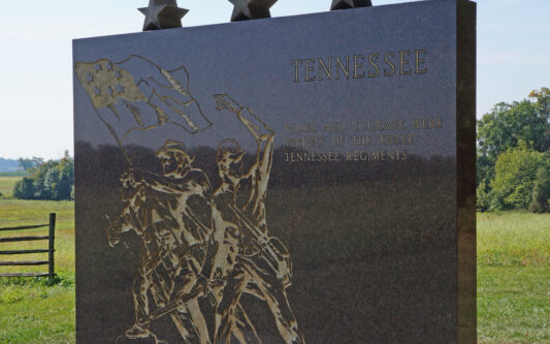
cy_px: 194
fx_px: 989
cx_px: 265
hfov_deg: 31.1
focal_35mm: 66
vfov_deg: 19.7
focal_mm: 30
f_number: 16
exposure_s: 1/80
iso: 100
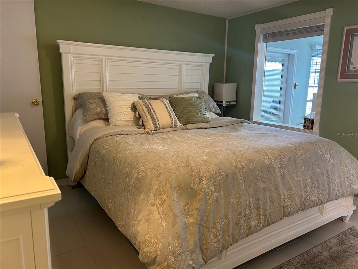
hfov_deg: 67.3
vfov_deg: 53.1
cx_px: 179
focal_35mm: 26
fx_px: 269
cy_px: 134
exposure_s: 1/60
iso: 100
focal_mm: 5.7
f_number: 1.5
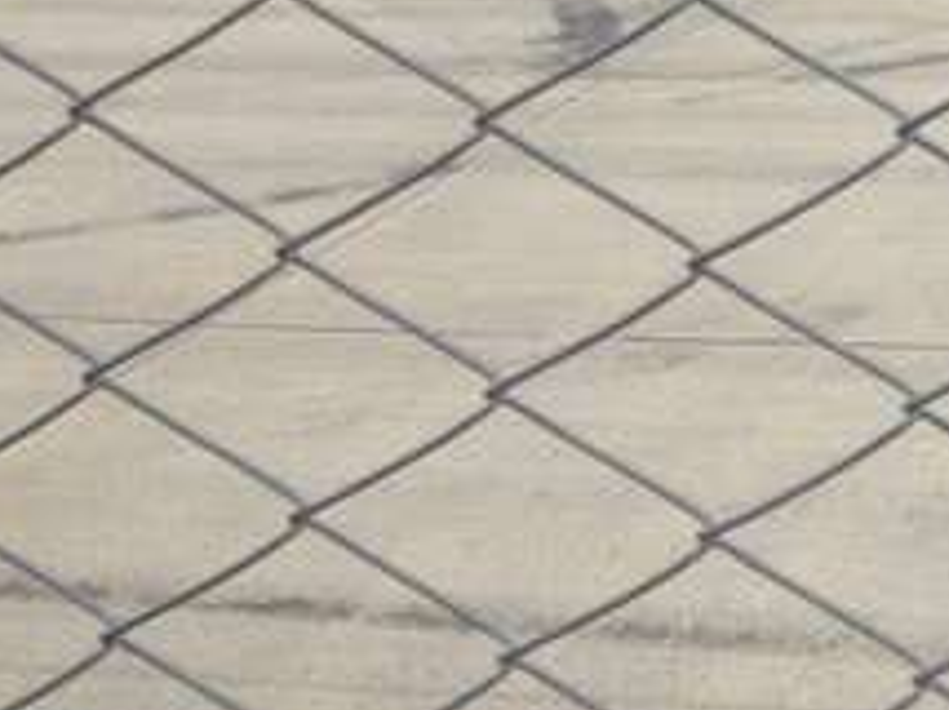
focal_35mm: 131
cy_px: -515
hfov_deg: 13.8
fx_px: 3587
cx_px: 1588
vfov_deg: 10.7
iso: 50
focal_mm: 4.28
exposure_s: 1/717
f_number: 2.4
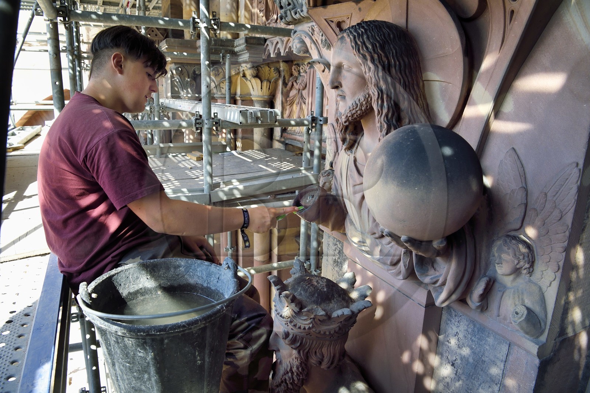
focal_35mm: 24
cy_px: 196
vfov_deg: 53.1
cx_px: 295
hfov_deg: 73.8
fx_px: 393
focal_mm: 24
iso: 800
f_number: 9
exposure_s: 1/160
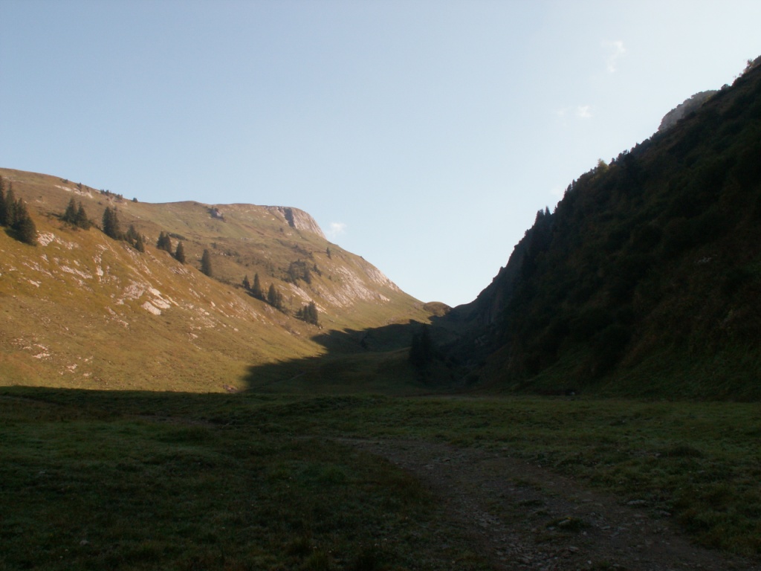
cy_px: 286
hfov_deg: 52.6
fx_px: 769
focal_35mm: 35
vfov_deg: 40.7
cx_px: 380
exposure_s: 1/160
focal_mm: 5.86
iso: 50
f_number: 5.6
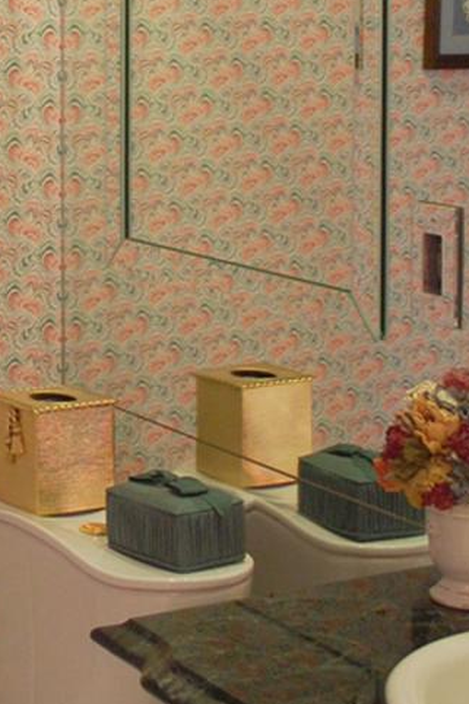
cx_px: 7
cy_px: 153
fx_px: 1682
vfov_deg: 23.3
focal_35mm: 86
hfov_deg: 15.6
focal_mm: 18
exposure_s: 1/60
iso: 720
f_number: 3.5
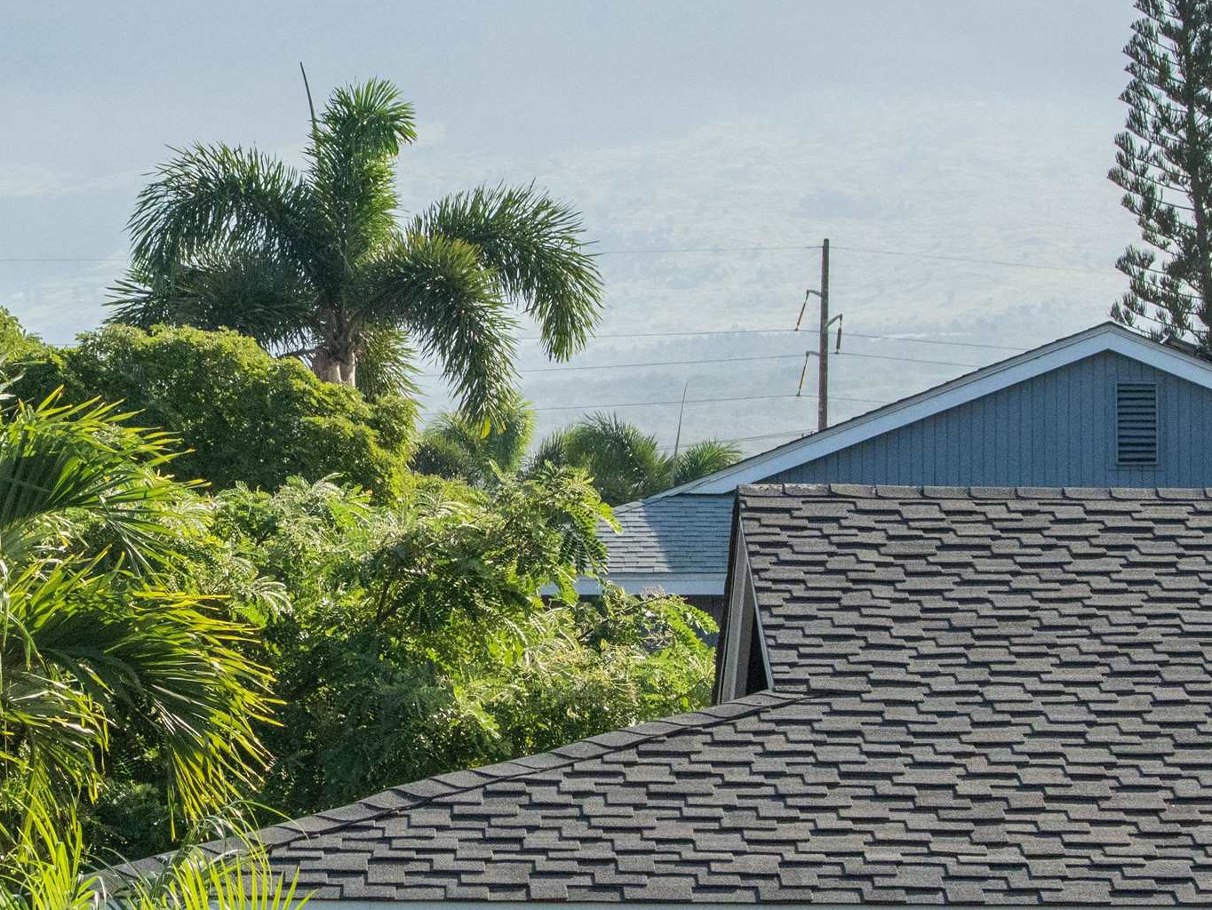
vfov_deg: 7.5
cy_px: 480
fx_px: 6935
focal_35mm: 198
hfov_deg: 10.0
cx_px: 225
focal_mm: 44
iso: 800
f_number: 8
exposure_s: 1/1000
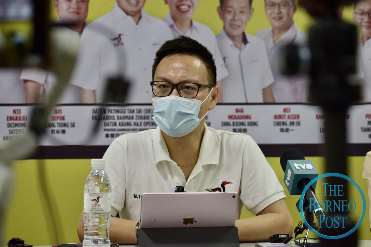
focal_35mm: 450
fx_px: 4638
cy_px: 124
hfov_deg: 4.6
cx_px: 186
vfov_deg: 3.1
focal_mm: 300
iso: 800
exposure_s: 1/100
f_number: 7.1
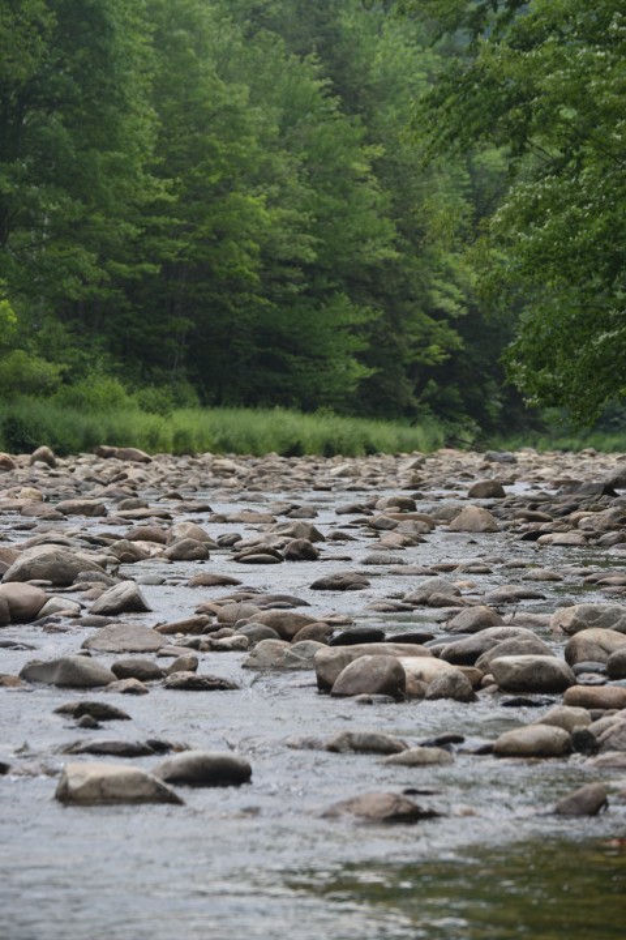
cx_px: 313
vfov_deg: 13.0
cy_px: 470
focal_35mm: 158
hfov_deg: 8.7
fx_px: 4108
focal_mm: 105
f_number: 5.6
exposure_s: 1/640
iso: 200
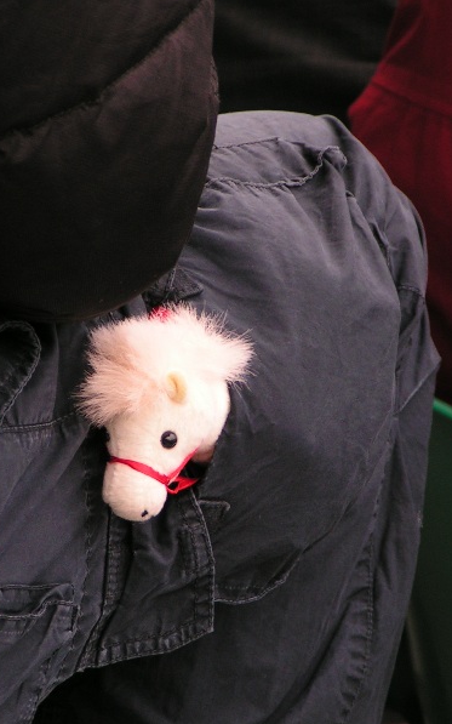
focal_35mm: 307
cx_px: 236
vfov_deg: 6.8
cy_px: 363
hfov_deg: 4.3
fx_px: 6052
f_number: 3.5
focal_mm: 33
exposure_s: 1/250
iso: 80
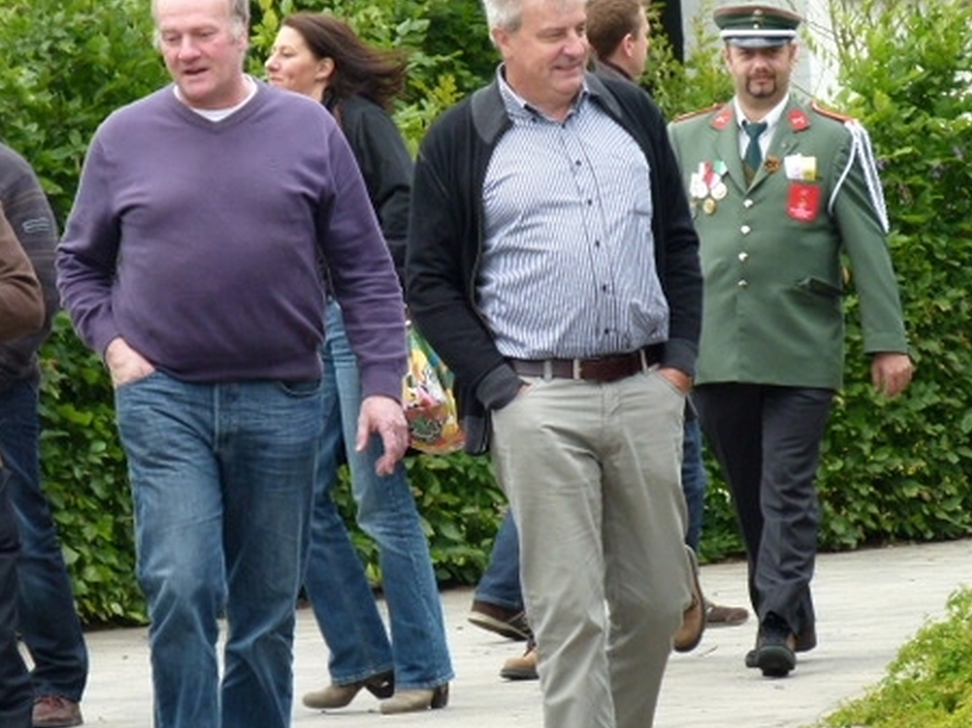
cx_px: 362
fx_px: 12632
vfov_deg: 3.3
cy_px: 286
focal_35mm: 450
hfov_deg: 4.4
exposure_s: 1/250
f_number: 4.1
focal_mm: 60.8
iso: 200
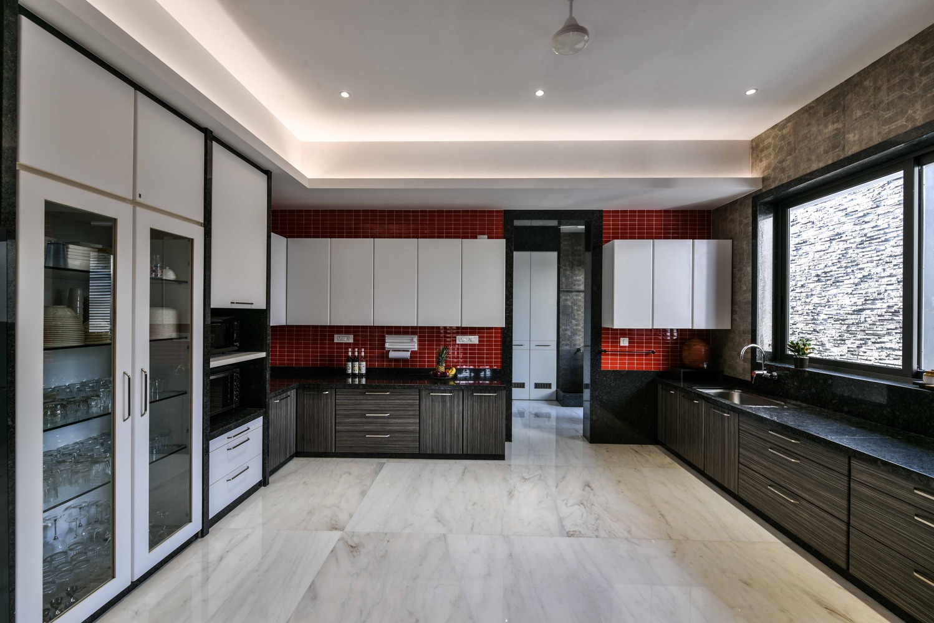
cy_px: 312
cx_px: 467
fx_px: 389
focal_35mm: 15
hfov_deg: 100.4
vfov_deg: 77.4
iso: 31
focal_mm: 15
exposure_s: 1/1.67
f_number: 9
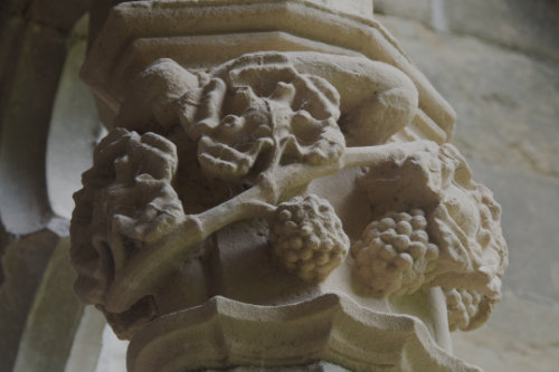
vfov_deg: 9.6
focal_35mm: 142
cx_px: 280
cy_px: 186
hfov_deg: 14.4
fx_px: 2212
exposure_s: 1/50
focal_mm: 95
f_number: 11
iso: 1600
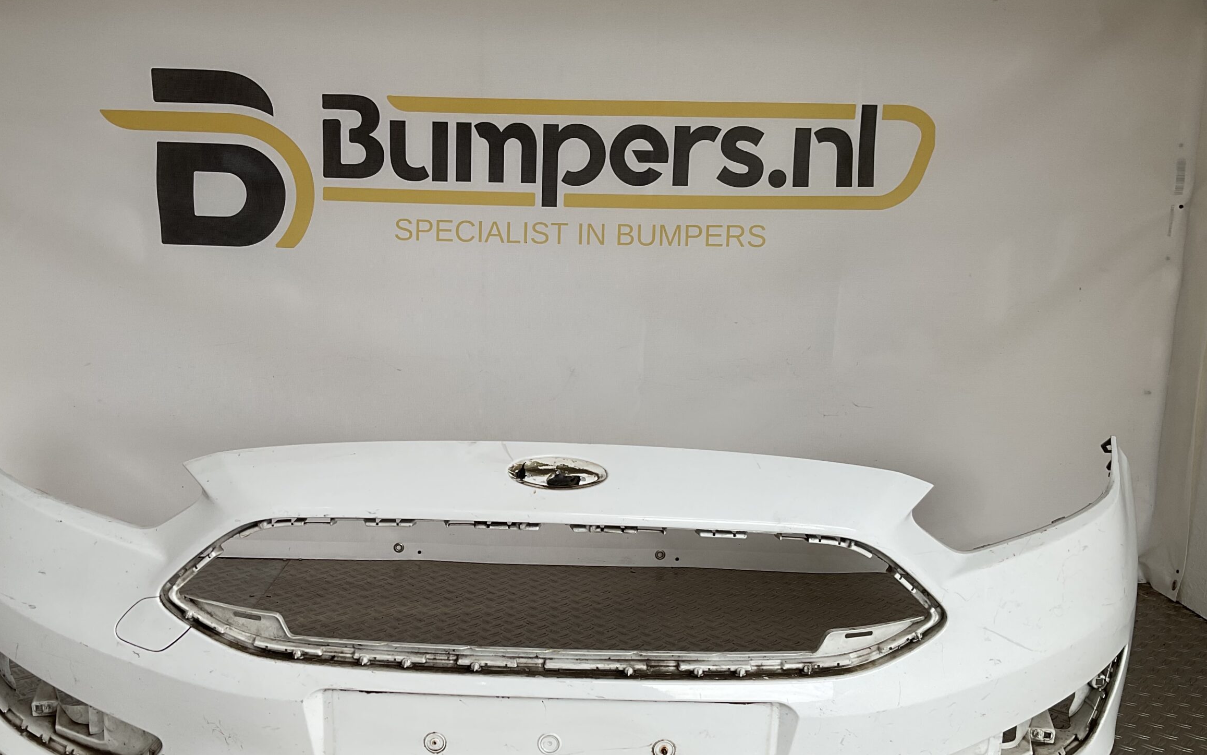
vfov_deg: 37.0
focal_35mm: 34
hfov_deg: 56.6
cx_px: 540
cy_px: 481
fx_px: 1118
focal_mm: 3
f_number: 1.8
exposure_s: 1/120
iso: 20
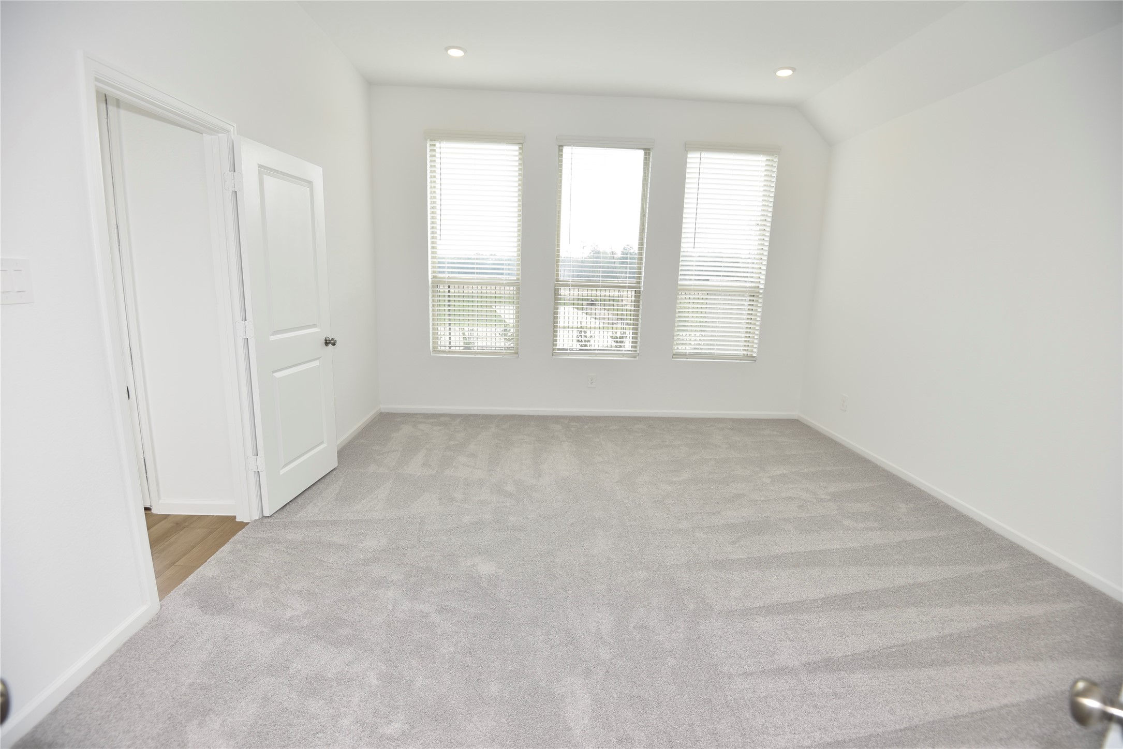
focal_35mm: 16
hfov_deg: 96.7
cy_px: 374
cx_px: 562
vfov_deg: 73.8
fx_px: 499
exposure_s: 1/80
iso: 100
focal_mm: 16
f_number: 4.5
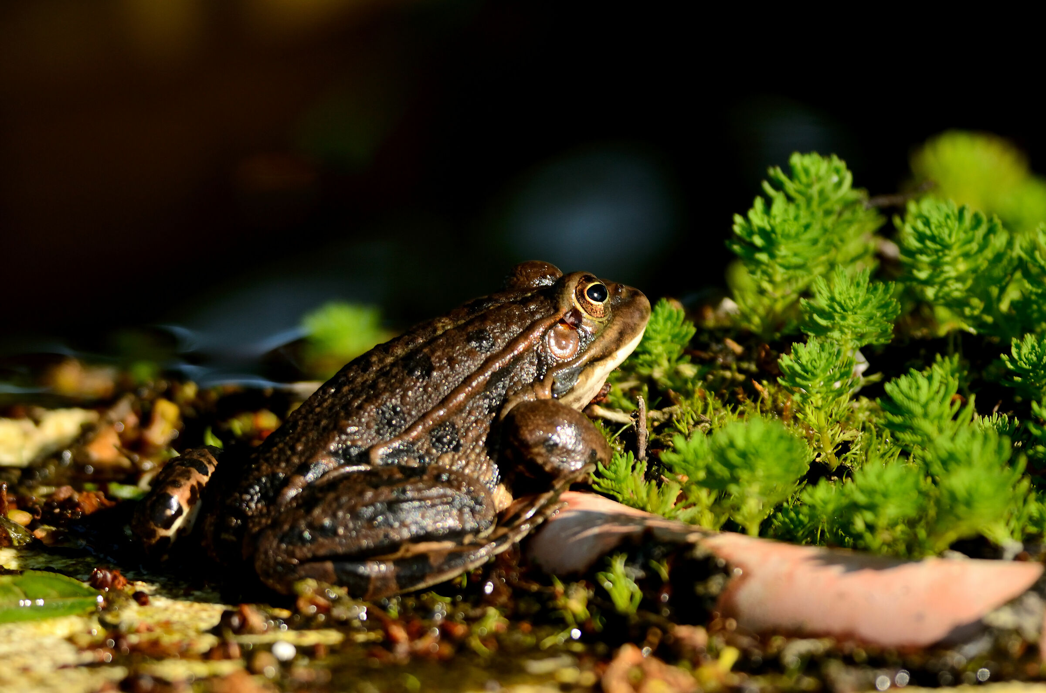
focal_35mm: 750
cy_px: 346
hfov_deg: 2.8
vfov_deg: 1.8
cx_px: 523
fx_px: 21748
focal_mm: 500
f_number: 6.7
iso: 400
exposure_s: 1/640
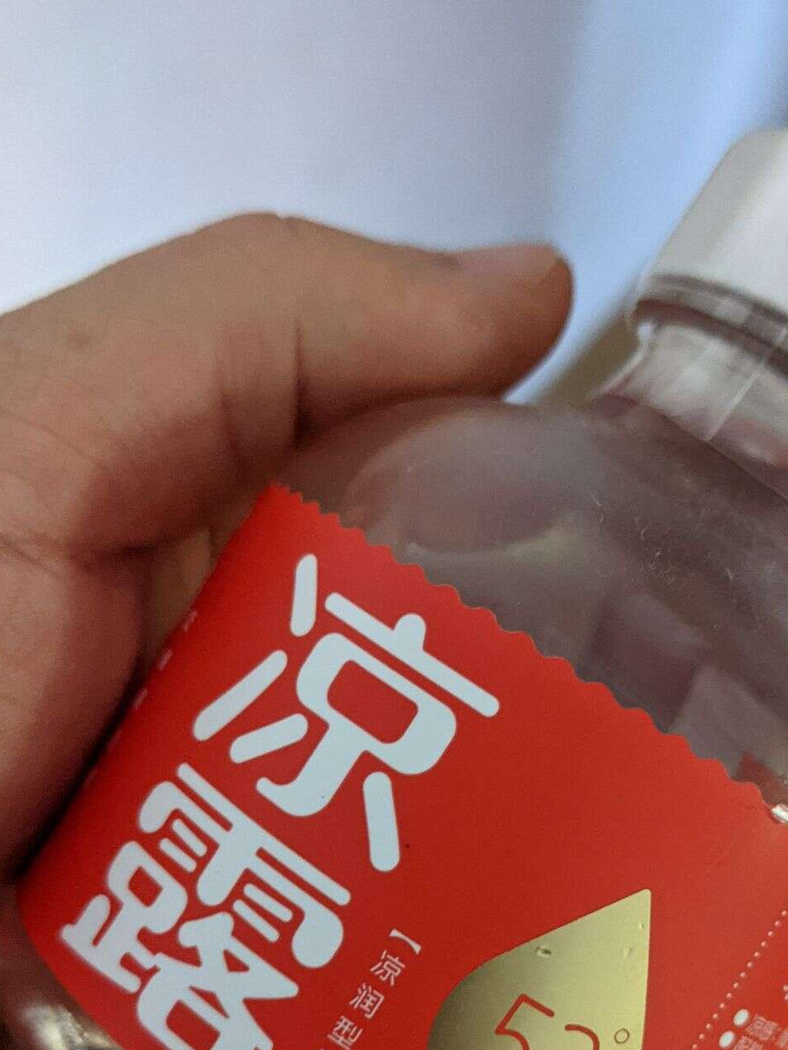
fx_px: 1335
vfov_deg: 41.4
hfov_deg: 32.6
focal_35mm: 44
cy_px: 816
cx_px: 531
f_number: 1.73
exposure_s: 1/57.4
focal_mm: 4.38
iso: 1141
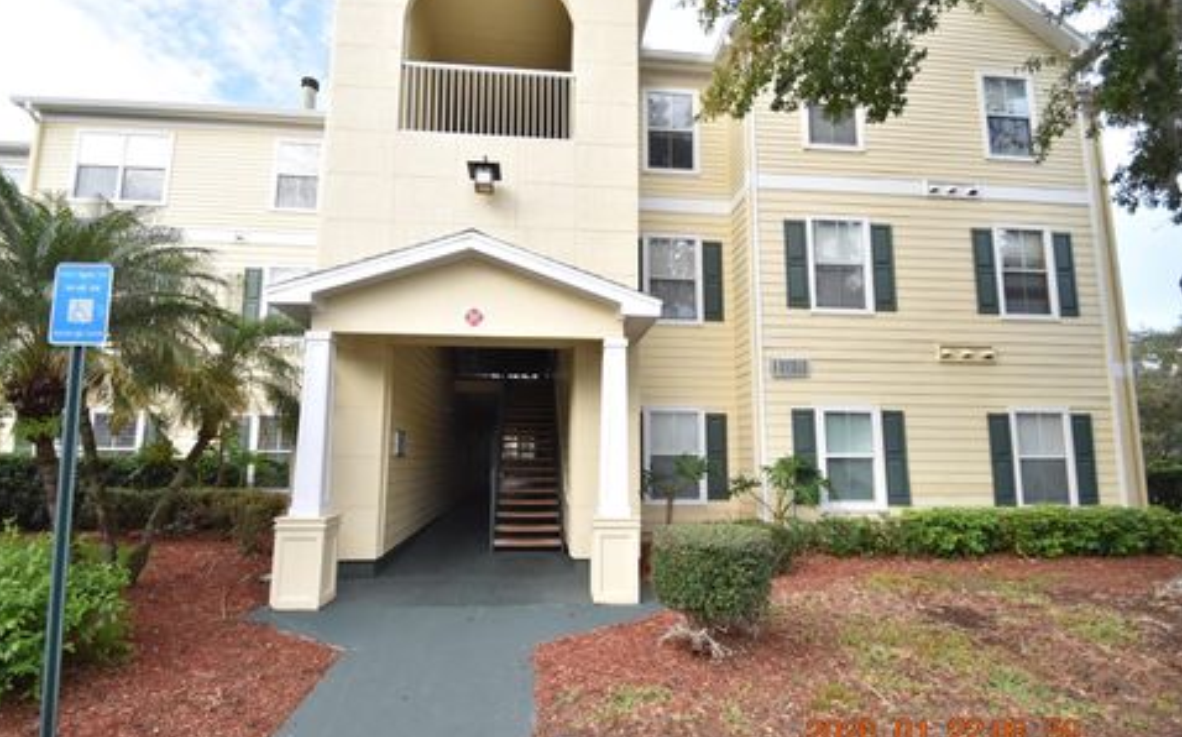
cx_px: 579
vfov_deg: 71.1
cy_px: 382
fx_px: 515
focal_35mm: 16
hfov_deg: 97.8
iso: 800
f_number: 3.5
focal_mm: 10
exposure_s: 1/1500
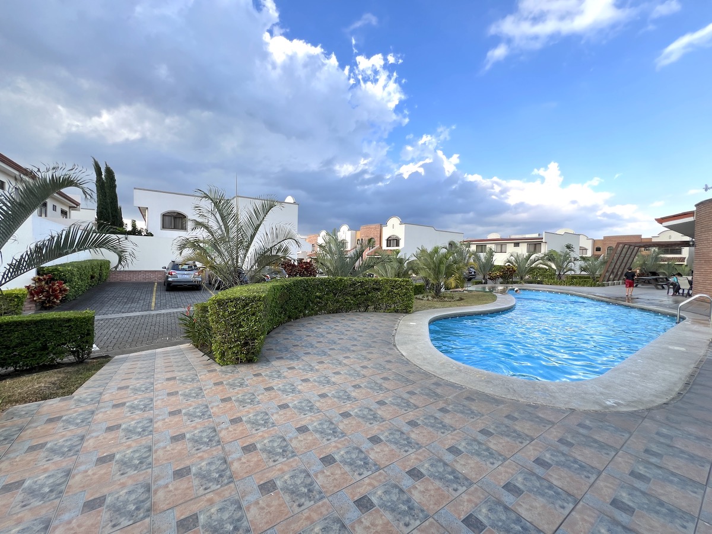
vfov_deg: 89.9
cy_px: 267
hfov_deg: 106.2
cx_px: 356
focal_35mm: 13
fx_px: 267
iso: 32
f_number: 1.8
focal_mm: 1.57
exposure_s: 1/430
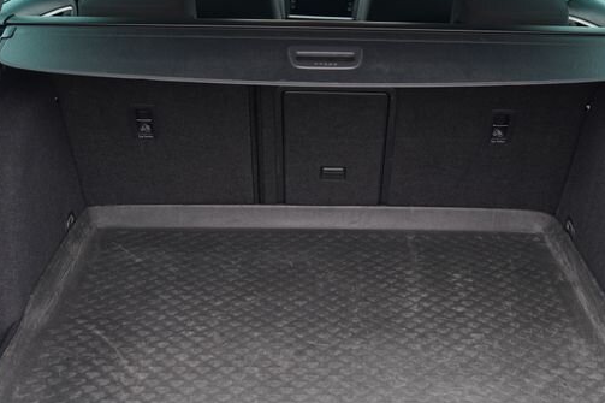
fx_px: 924
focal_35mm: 55
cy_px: 248
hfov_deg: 36.2
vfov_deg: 24.5
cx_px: 338
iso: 100
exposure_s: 1/30
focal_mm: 27
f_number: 2.8
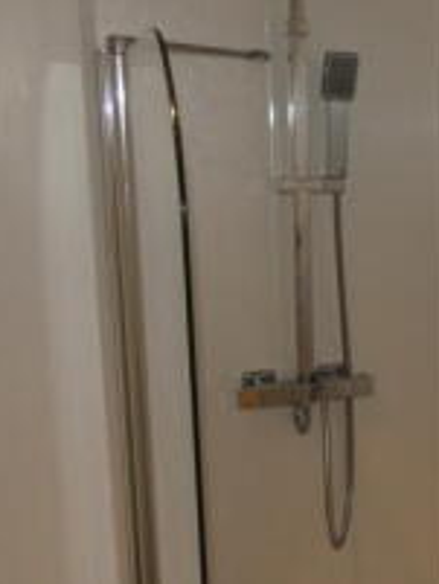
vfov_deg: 33.2
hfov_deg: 23.4
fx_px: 980
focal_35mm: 58
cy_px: 330
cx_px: 507
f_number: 2.8
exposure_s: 1/60
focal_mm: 3.6
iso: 80
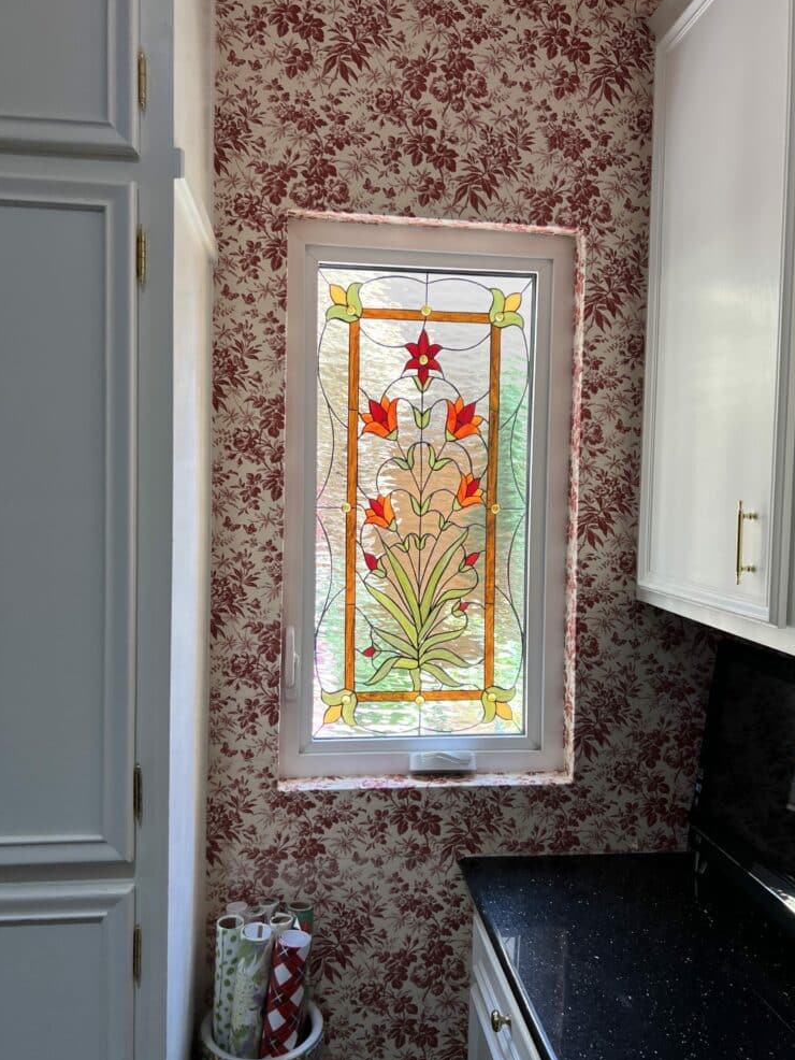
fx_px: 826
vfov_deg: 65.3
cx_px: 408
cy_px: 533
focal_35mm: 27
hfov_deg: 51.4
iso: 40
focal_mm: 5.7
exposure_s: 1/120
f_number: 1.5
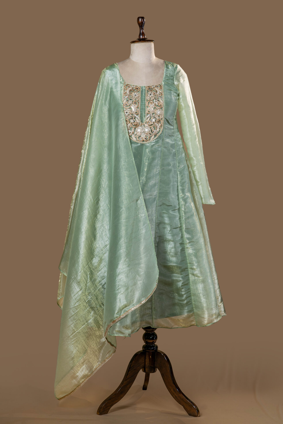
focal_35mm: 59
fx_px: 696
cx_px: 142
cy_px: 212
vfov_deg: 33.9
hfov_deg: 23.0
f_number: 7.1
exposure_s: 1/100
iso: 100
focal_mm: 59
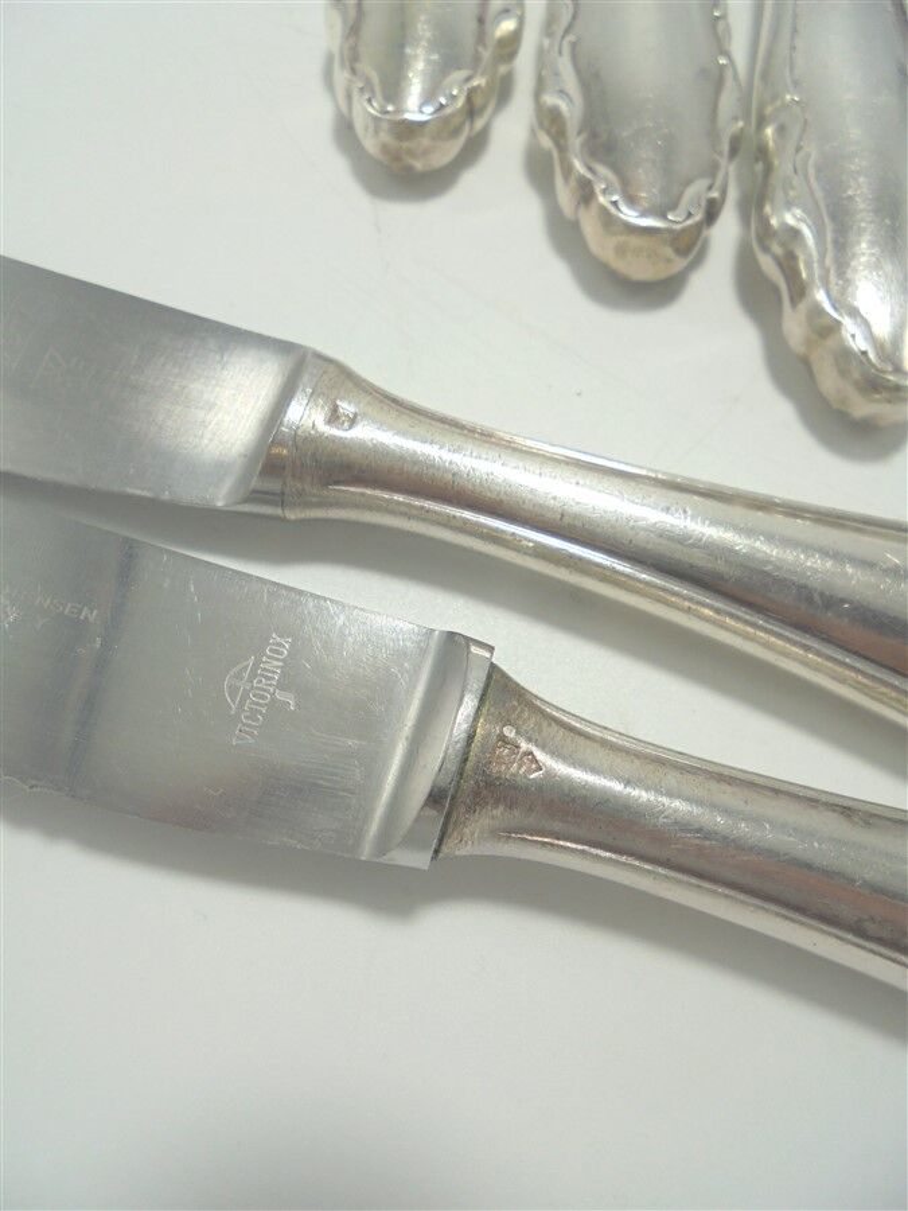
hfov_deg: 53.1
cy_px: 606
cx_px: 454
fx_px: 909
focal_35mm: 26
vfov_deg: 67.3
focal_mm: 4.6
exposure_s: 1/125
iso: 100
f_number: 3.5
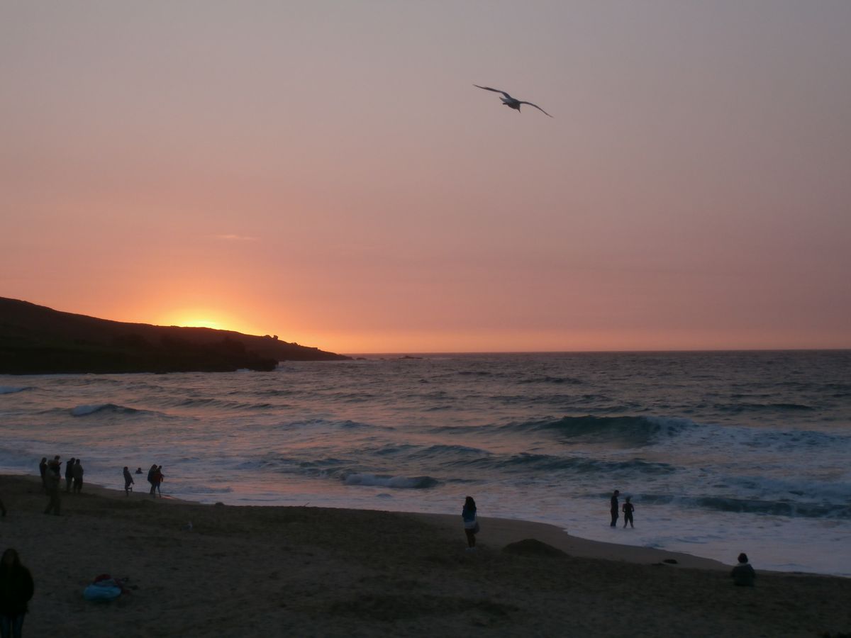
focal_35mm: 47
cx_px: 426
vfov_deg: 30.9
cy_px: 319
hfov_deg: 40.4
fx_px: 1155
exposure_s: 1/160
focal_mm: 8.29
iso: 100
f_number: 4.2
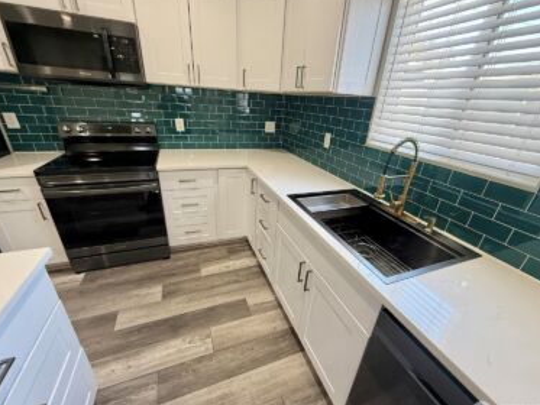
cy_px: 208
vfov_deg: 81.8
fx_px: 234
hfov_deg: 98.1
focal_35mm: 15
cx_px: 277
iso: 250
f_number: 2.2
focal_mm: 2.22
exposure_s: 1/60
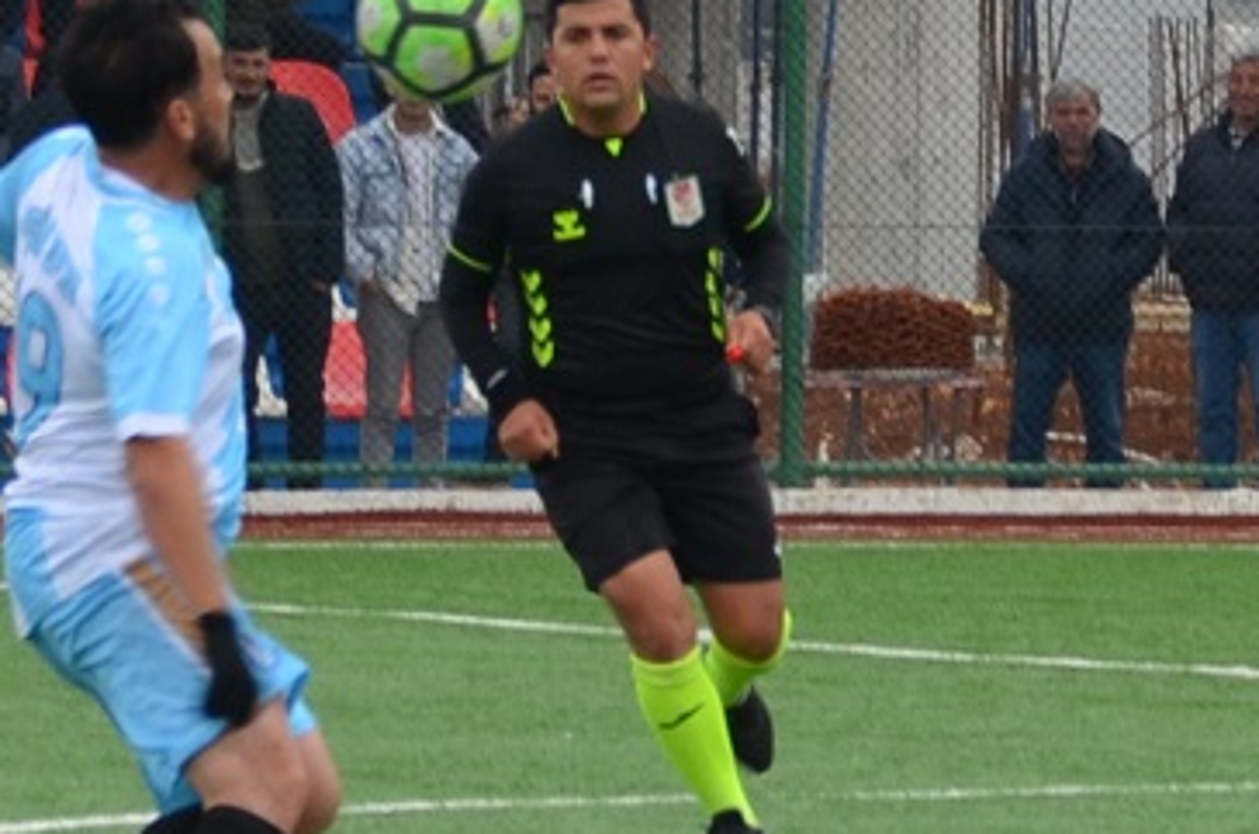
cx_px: 872
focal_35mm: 660
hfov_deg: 3.1
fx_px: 23031
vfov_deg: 2.1
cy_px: -45
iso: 200
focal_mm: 80
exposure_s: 1/250
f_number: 8
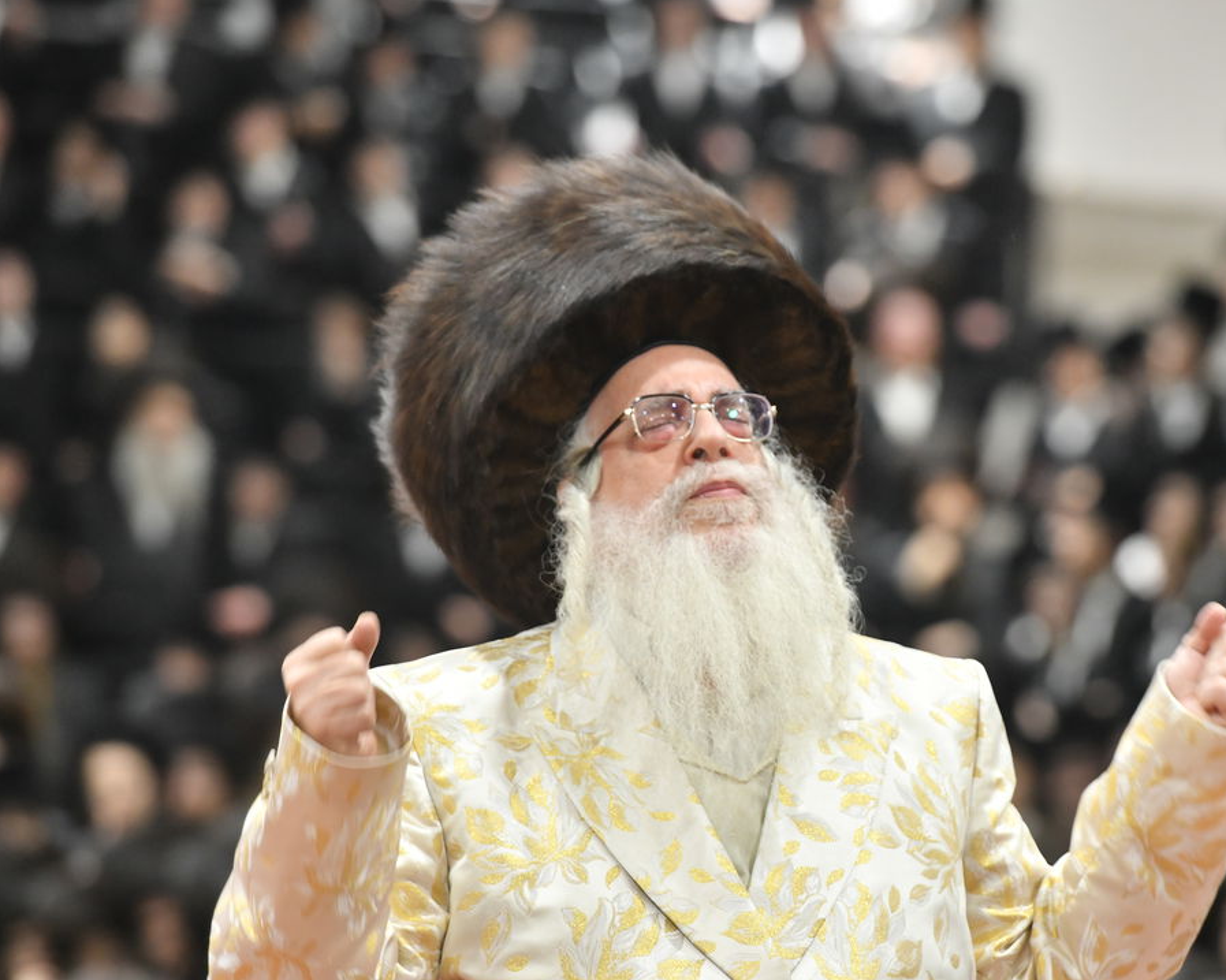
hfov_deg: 6.6
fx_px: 10628
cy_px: 591
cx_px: 754
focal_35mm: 293
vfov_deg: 5.3
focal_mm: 200
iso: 1600
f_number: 5.6
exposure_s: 1/125
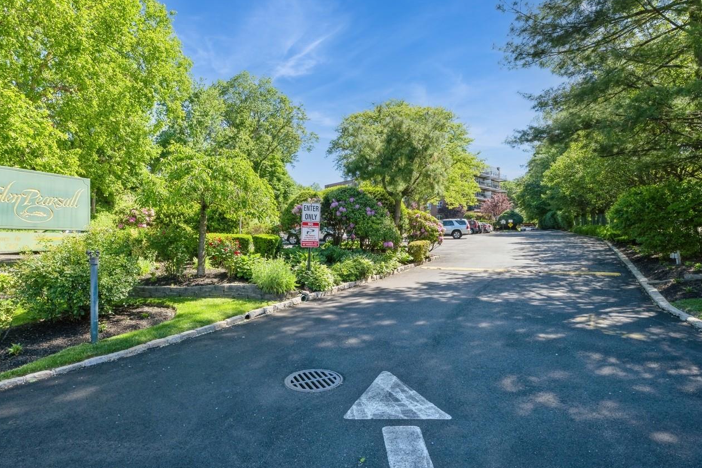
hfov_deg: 86.7
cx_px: 321
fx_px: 370
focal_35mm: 19
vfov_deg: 64.6
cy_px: 237
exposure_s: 1/160
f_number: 11
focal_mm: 15
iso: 400
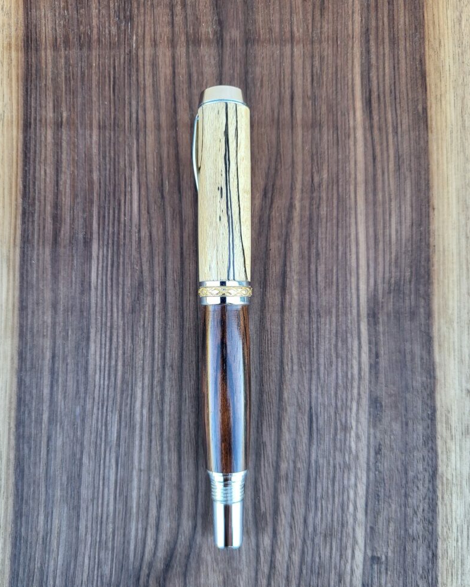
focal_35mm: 28
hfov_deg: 51.5
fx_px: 487
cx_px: 228
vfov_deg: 62.1
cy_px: 323
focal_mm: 5.4
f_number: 1.8
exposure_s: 1/100
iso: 80
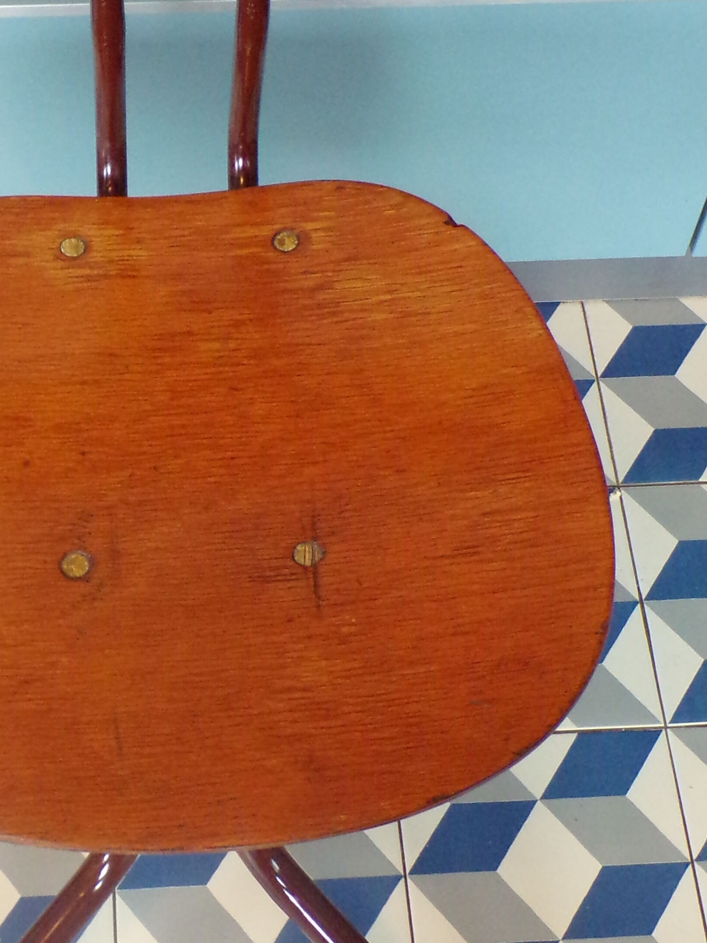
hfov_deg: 21.5
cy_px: 368
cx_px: 210
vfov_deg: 28.5
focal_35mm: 68
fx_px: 1852
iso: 458
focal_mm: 5.8
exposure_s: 1/17
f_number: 3.2
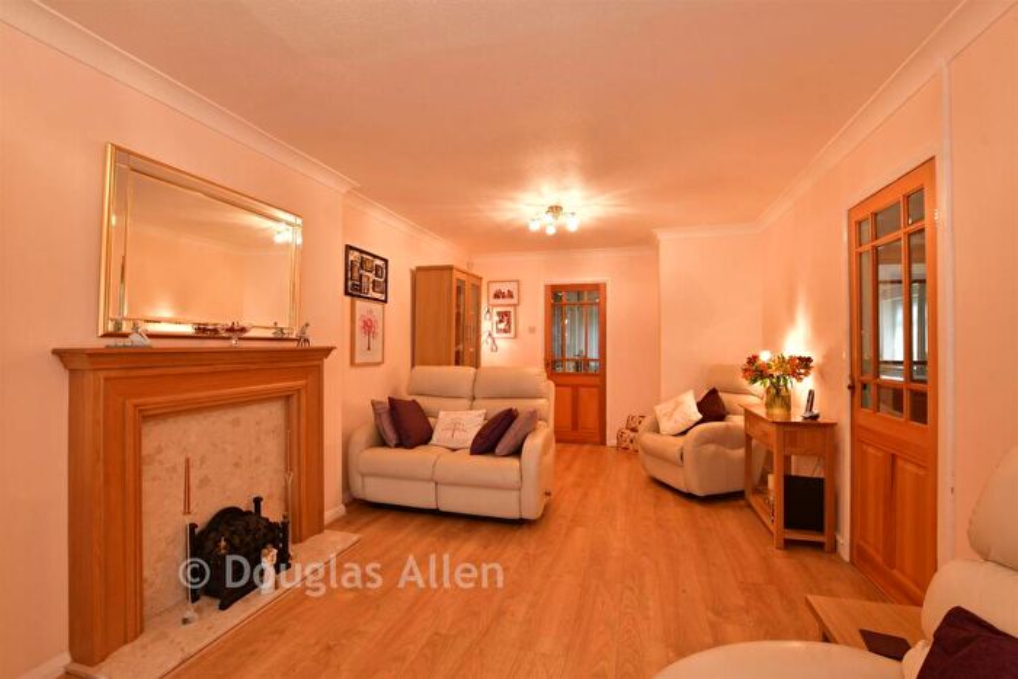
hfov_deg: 100.4
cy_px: 340
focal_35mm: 15
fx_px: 424
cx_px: 509
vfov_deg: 77.4
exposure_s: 1/2
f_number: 8
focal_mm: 10
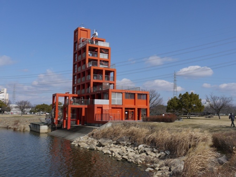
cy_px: 88
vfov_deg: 39.7
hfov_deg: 51.4
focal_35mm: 36
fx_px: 245
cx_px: 118
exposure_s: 1/400
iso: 100
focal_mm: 18
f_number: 9
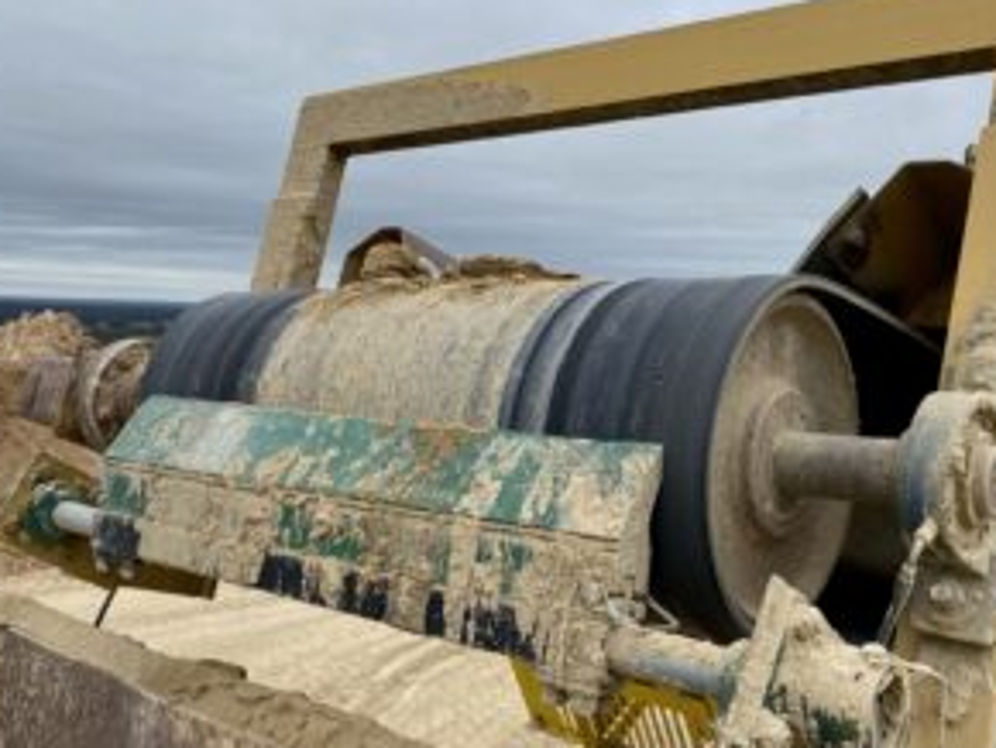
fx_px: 1008
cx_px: 563
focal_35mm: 35
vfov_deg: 40.7
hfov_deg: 52.4
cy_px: 427
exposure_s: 1/1034
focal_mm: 4.25
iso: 32
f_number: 1.8
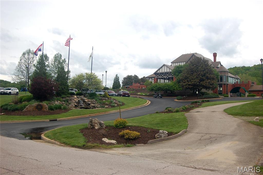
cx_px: 132
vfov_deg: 39.9
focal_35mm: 33
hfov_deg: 57.3
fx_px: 241
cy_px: 88
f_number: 5.6
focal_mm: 22
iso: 200
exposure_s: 1/125
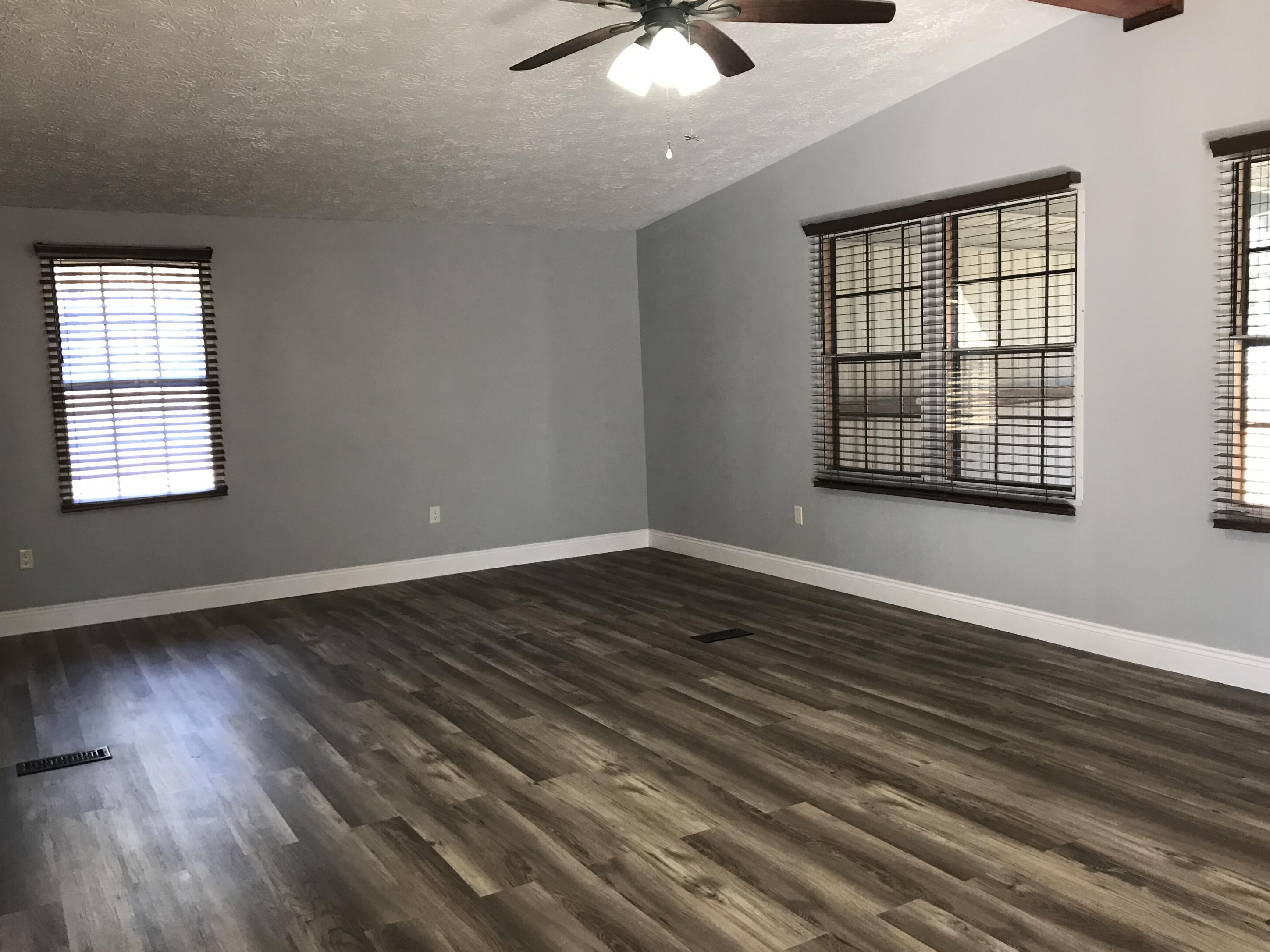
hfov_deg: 61.7
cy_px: 481
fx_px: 1064
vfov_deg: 48.2
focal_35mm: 29
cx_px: 635
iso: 25
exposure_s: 1/30
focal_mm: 3.99
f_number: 1.8
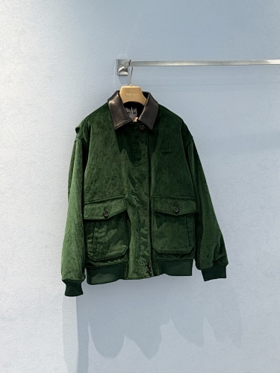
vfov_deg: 39.7
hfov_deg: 30.3
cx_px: 140
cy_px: 186
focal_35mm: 48
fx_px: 518
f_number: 1.78
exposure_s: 1/121
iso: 100
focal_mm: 6.76
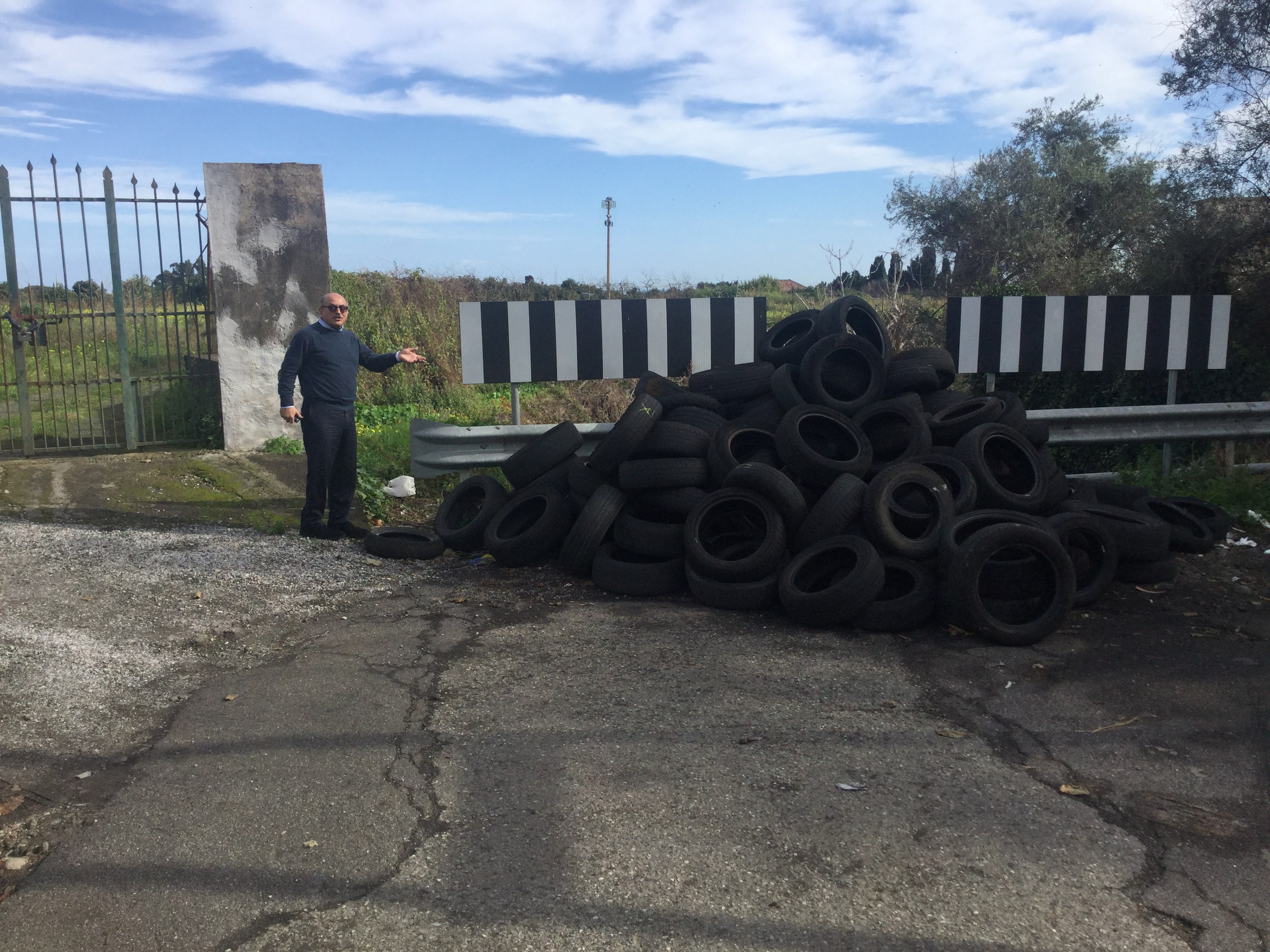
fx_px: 1137
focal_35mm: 31
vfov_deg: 45.4
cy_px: 476
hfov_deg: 58.4
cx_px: 635
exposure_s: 1/1294
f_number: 2.4
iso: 25
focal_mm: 3.3
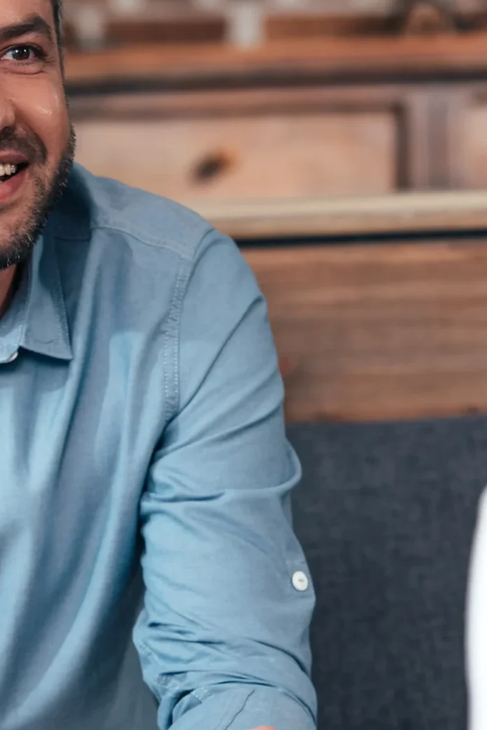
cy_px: 415
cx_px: 127
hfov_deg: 4.3
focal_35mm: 321
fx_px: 6509
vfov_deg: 6.4
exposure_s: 1/160
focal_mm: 130
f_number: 5
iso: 125
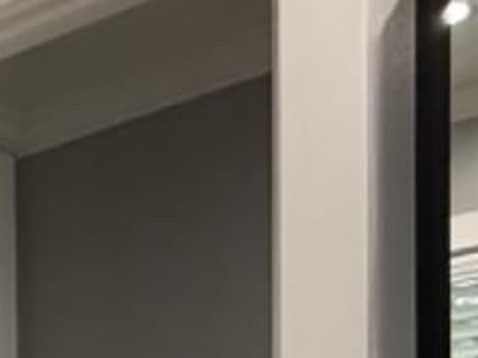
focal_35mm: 88
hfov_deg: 15.2
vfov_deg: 14.2
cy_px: 703
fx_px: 1215
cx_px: -606
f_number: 2.2
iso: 250
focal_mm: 2.22
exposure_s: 1/120
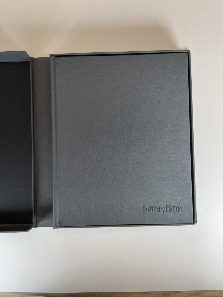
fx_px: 223
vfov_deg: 67.3
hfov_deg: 53.1
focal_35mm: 26
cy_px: 148
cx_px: 112
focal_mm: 4.2
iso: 125
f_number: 1.6
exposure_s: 1/121
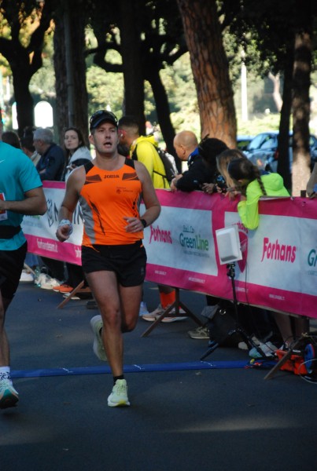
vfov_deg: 12.2
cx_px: 158
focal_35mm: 168
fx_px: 2207
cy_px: 236
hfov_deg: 8.2
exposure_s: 1/400
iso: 1000
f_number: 5.6
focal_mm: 112
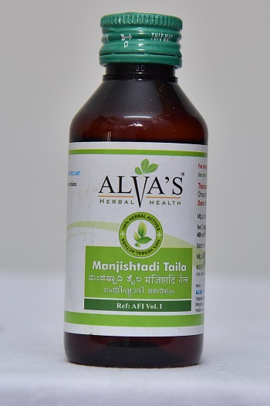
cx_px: 135
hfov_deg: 13.0
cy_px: 203
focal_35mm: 105
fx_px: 1183
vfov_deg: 19.5
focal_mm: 105
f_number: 5.6
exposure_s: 1/160
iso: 1600
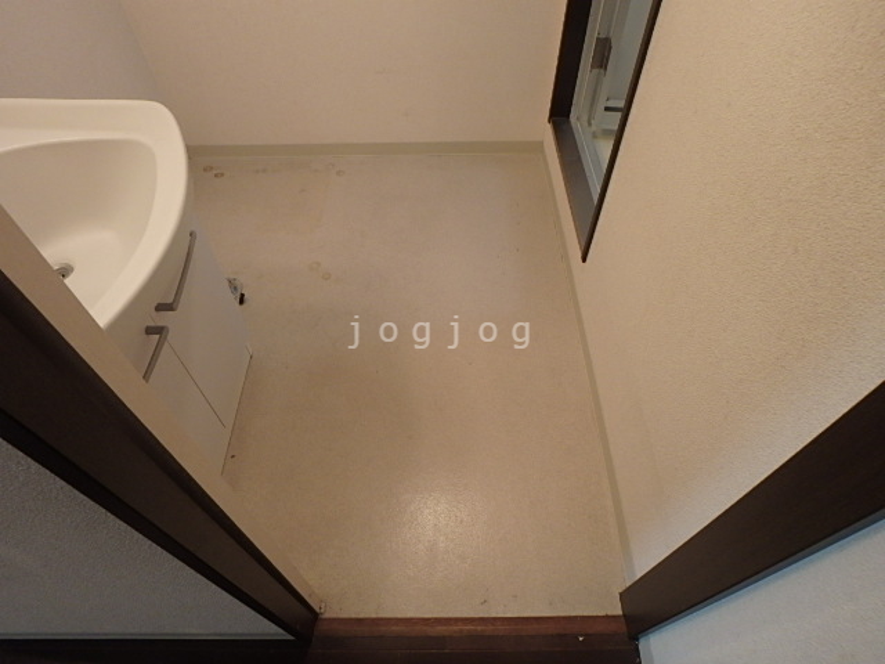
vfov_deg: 63.4
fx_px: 537
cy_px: 332
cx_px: 442
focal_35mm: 21
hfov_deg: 79.0
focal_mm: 3.7
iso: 250
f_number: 3.5
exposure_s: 1/30
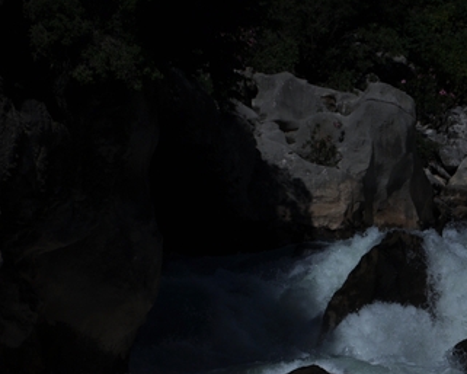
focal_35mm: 525
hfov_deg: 3.7
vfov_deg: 3.0
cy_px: 276
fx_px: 7258
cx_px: 399
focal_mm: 200
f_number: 5.6
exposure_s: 1/2000
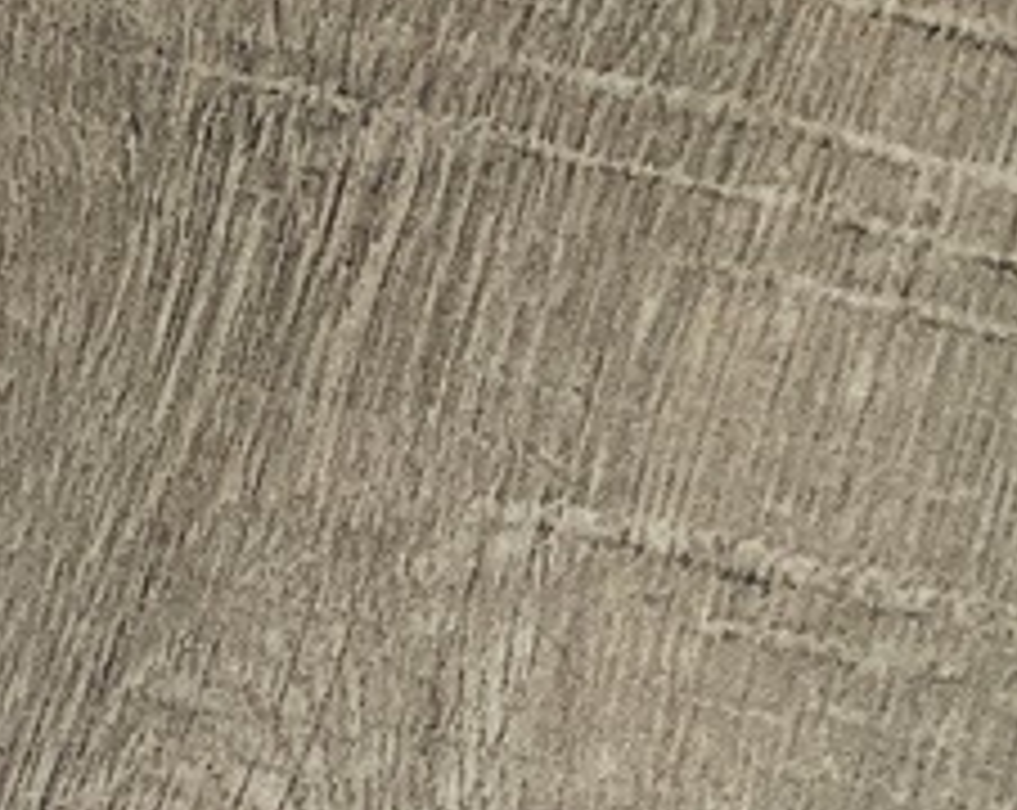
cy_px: 1372
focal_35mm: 135
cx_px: -927
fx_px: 4056
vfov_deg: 10.8
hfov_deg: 12.7
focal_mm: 4.2
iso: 100
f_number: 1.6
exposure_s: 1/121
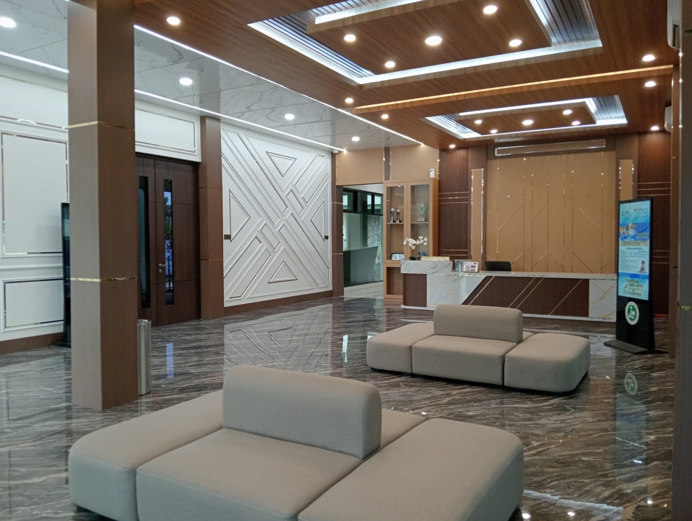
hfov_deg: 63.4
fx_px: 561
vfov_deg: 49.9
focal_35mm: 28
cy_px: 260
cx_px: 346
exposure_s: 1/33.3
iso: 325
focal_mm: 3.98
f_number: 1.8
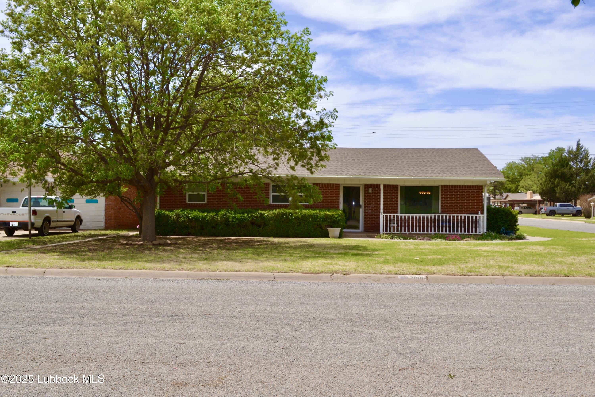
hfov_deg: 49.6
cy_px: 198
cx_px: 298
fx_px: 645
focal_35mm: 39
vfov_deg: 34.2
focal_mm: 26
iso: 100
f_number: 9
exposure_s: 1/200
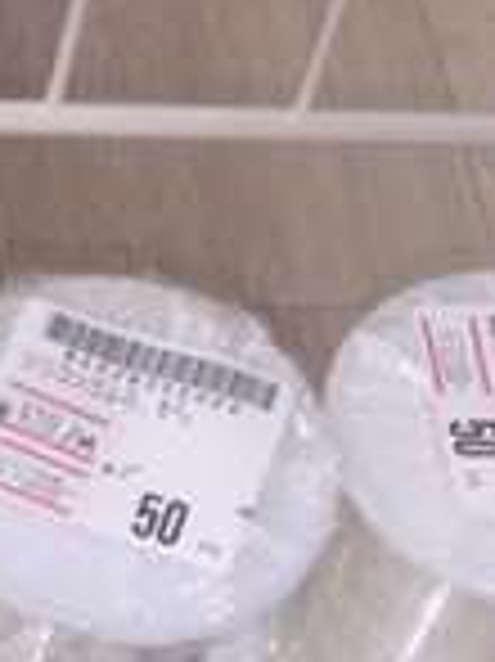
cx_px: -378
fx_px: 2406
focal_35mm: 126
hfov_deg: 11.0
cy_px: 1067
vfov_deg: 14.4
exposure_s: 1/81
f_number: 2.2
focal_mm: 4.15
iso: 32
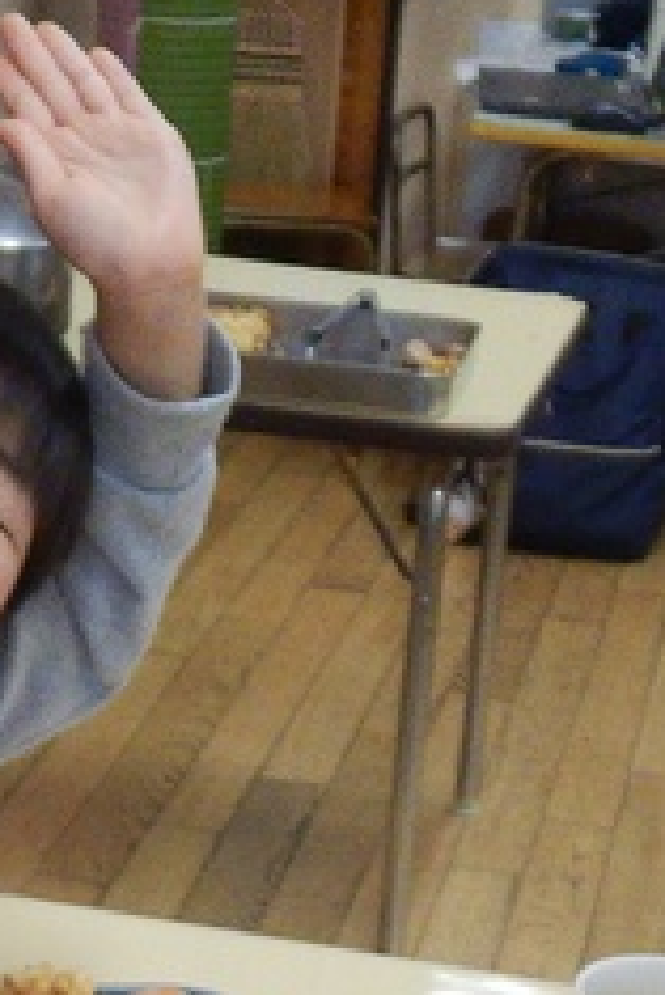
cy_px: 1329
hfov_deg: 12.9
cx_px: 313
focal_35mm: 106
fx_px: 2933
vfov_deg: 17.9
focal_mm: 4.3
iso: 125
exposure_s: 1/30
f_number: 2.8
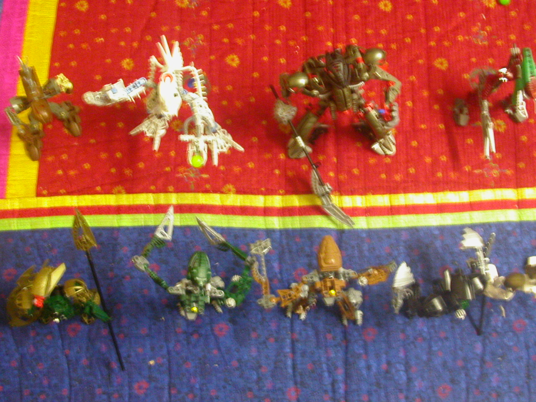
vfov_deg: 29.7
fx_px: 759
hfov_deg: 38.9
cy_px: 201
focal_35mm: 49
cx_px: 268
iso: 400
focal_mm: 7.5
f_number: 3.2
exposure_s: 1/3.4
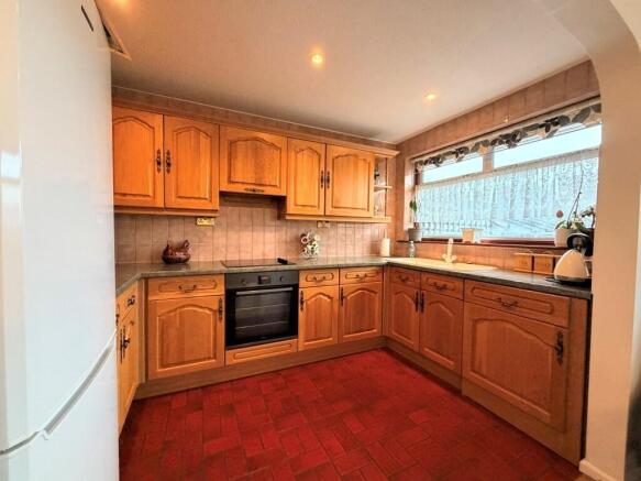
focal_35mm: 14
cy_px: 240
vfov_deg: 85.7
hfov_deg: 102.1
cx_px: 320
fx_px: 259
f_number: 2.2
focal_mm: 2.22
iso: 400
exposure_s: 1/50
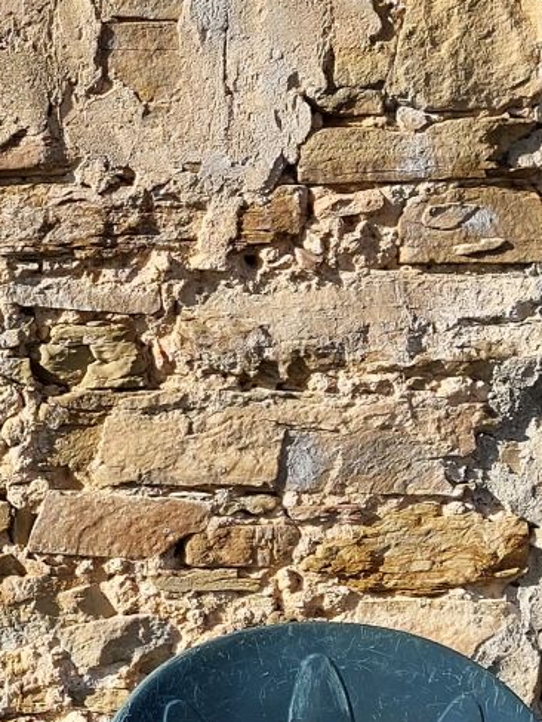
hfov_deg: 12.8
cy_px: 593
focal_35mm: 105
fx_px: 2192
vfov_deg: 18.5
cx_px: -422
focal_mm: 5.23
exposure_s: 1/705
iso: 25
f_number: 1.8
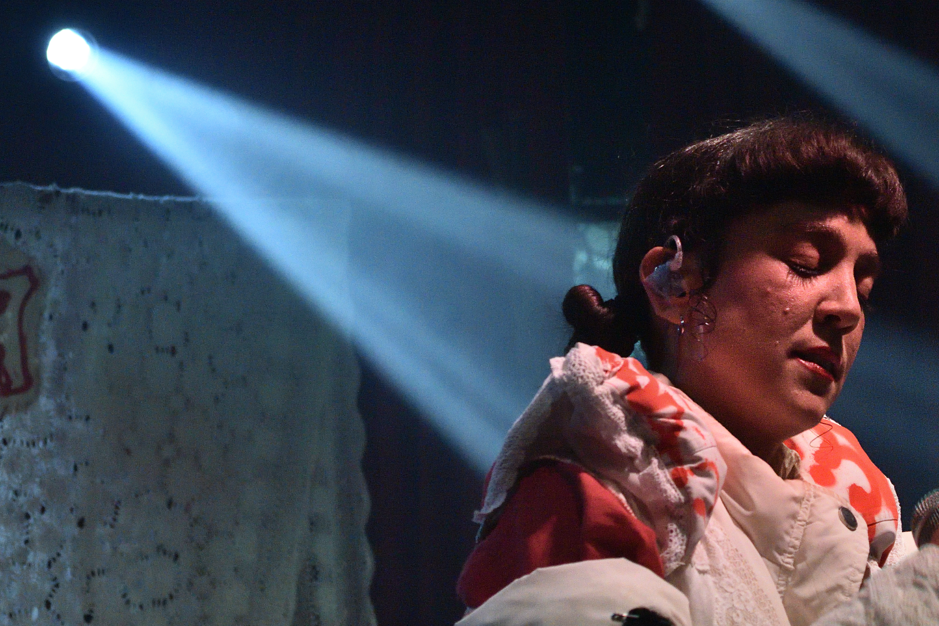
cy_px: 377
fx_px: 3834
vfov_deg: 9.3
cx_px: 650
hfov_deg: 13.9
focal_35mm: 147
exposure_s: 1/125
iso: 1600
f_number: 5.3
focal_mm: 66
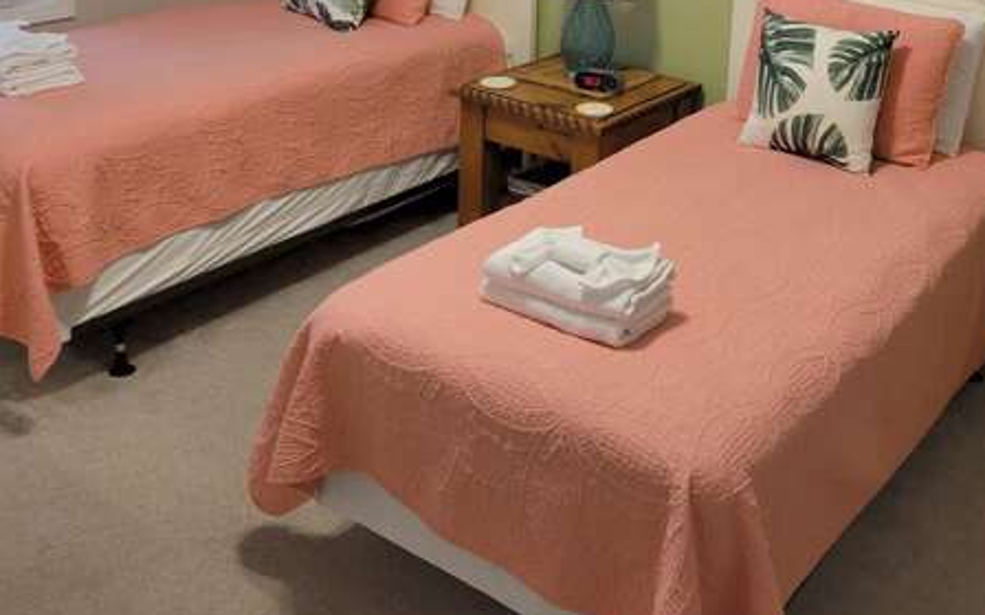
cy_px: 83
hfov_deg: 46.6
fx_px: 1127
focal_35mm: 42
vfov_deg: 29.5
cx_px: 643
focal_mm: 5.4
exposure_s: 1/60.2
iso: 200
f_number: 1.8
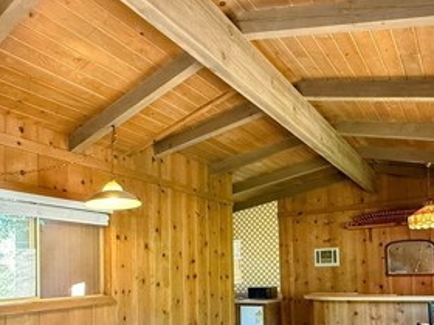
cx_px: 220
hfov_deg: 56.8
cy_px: 257
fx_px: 401
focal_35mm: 32
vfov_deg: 42.3
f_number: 2.2
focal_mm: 2.22
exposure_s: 1/60
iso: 640
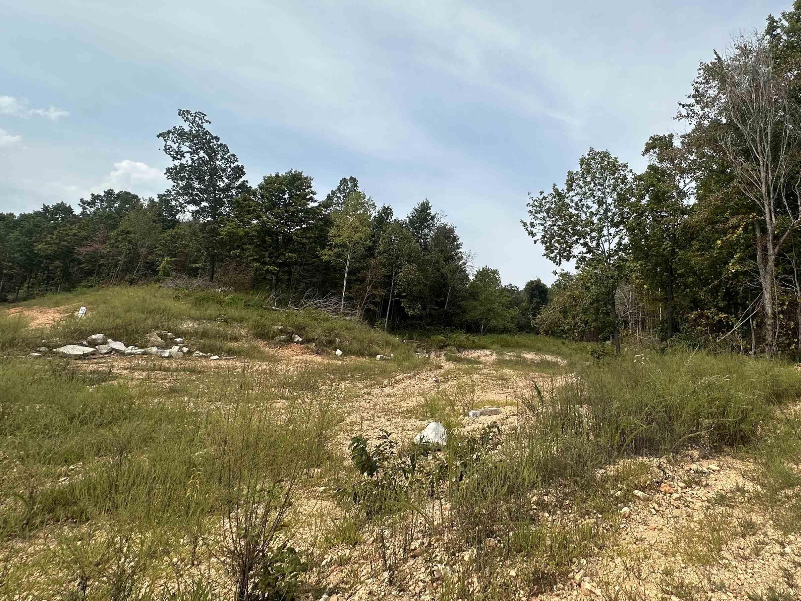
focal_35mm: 18
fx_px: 417
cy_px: 258
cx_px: 493
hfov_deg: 86.3
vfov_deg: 71.2
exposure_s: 1/2506
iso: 50
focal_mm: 2.22
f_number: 2.2
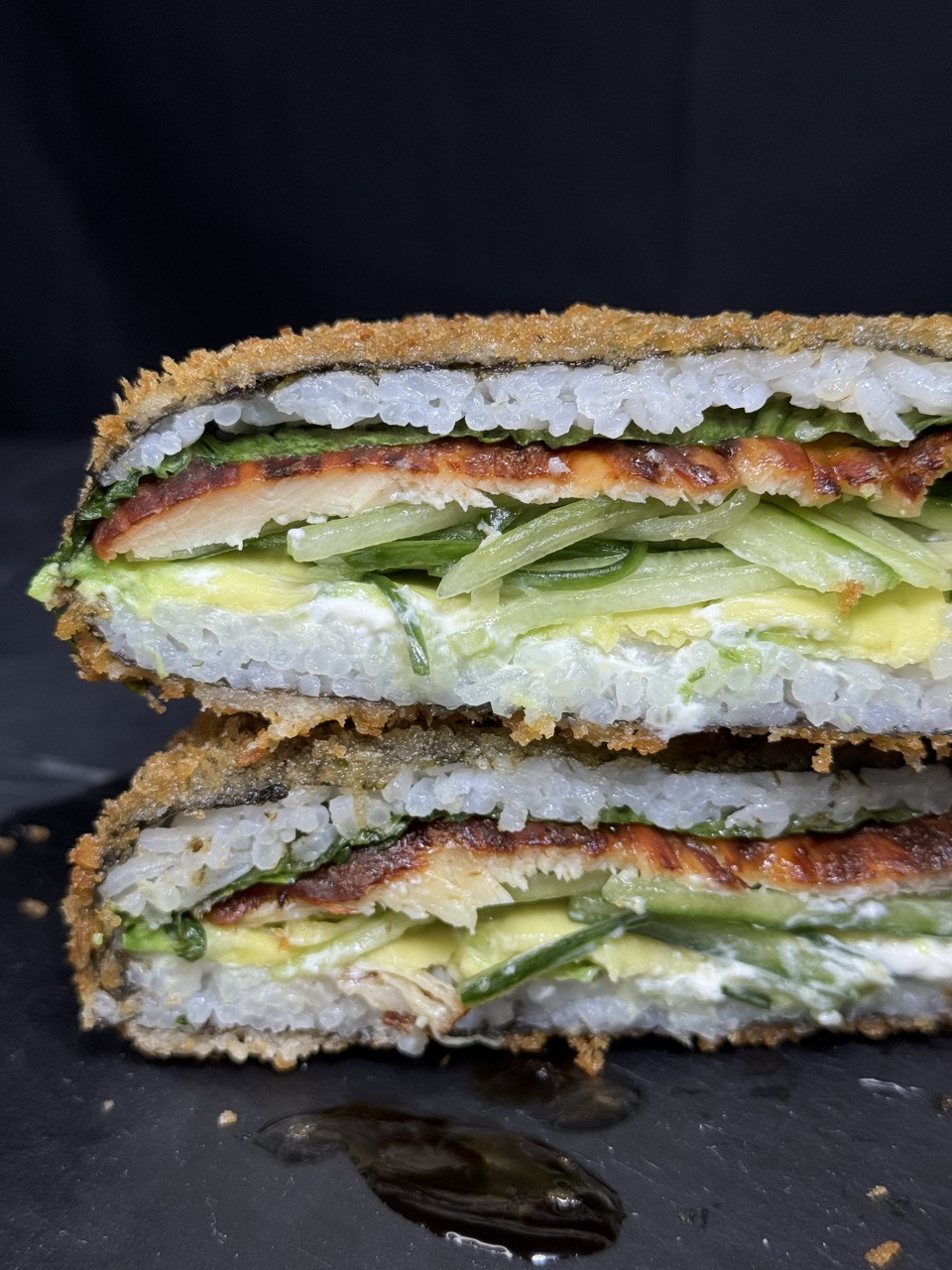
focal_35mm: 48
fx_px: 1760
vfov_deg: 39.7
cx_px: 476
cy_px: 635
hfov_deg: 30.3
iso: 64
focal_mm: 6.76
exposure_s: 1/351
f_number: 1.78
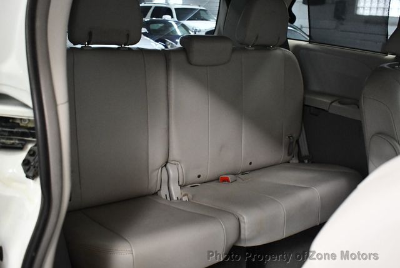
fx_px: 400
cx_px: 200
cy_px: 134
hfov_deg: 53.1
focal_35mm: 36
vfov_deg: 36.9
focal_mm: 18
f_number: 3.5
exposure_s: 1/60
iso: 3200
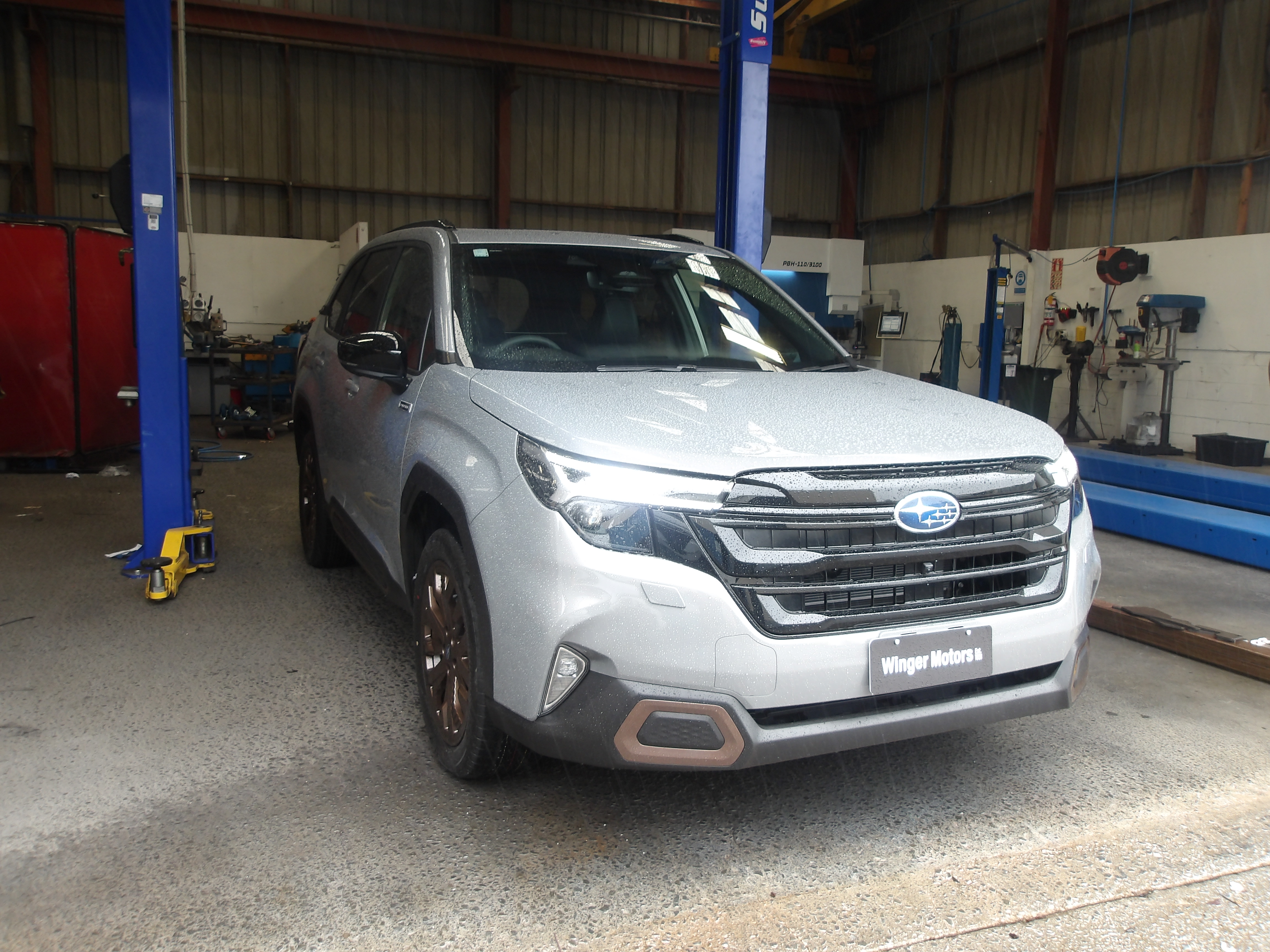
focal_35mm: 27
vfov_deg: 51.4
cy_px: 476
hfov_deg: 65.3
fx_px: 991
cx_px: 635
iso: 100
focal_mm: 4.9
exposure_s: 1/43
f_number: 3
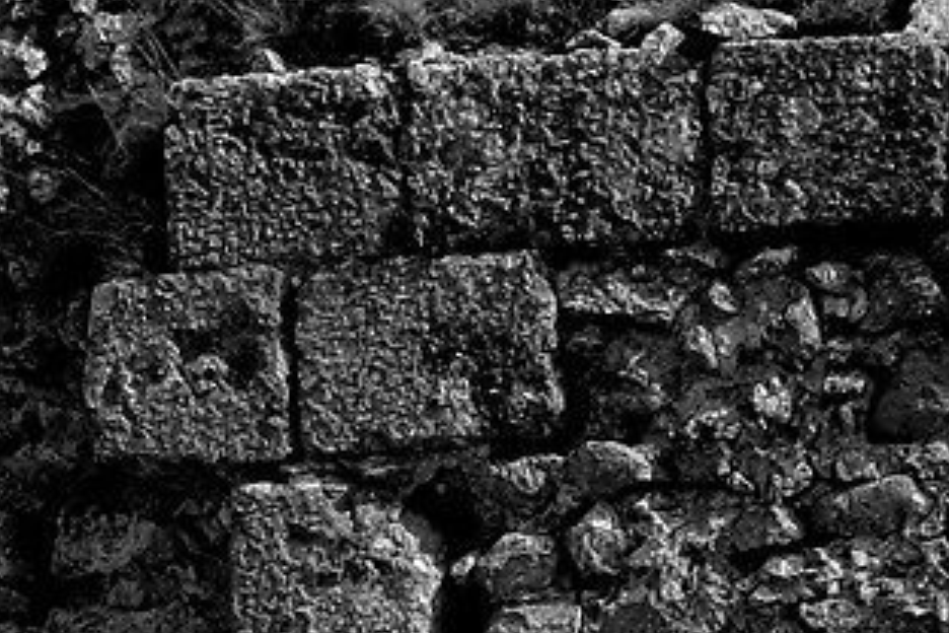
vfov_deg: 4.4
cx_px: 1162
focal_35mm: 308
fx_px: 8119
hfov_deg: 6.6
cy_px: 1074
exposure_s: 1/125
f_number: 16
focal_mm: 26.9
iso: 200
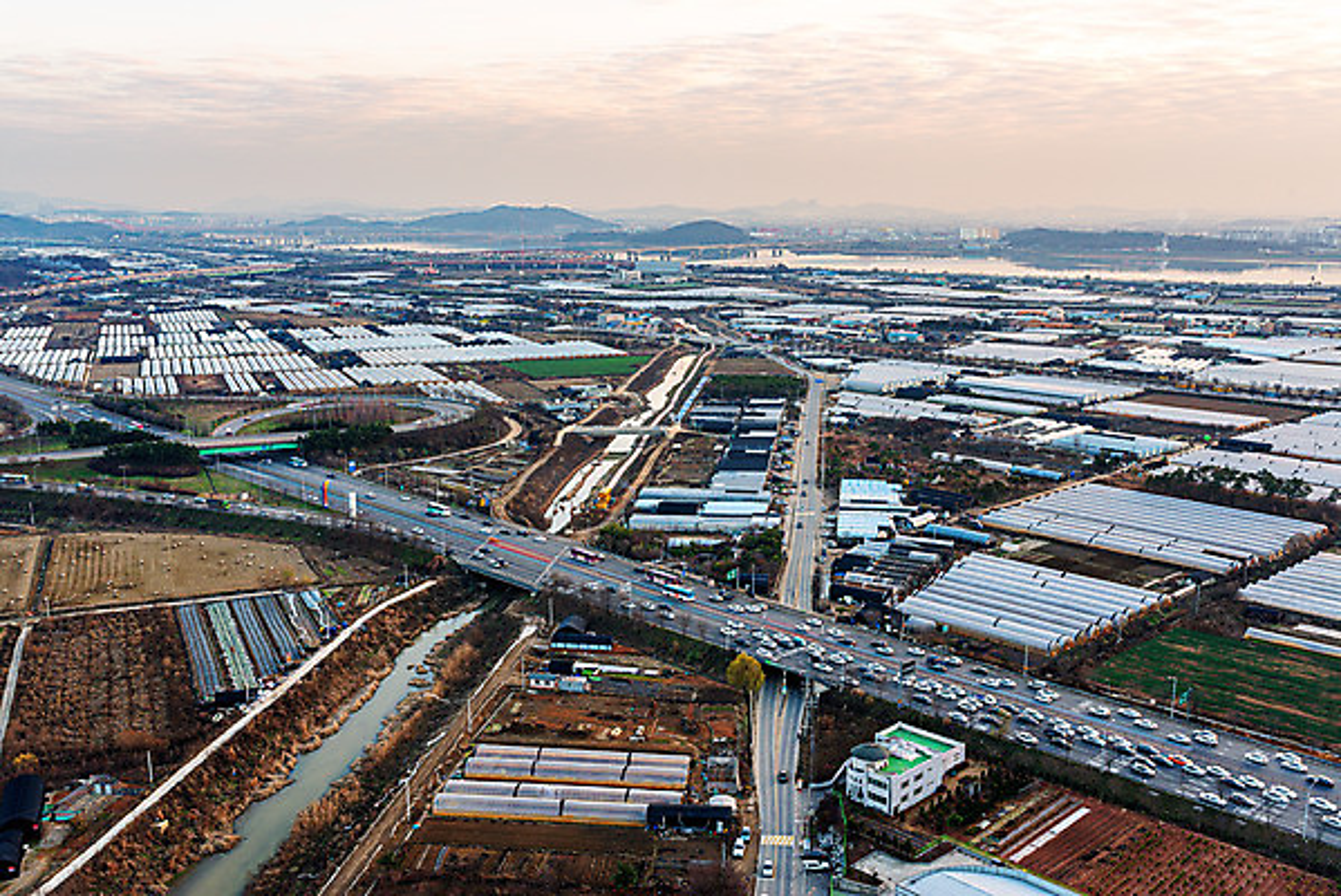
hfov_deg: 54.4
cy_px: 448
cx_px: 670
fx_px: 1304
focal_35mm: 35
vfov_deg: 37.9
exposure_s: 1/40
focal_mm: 35
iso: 200
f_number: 10
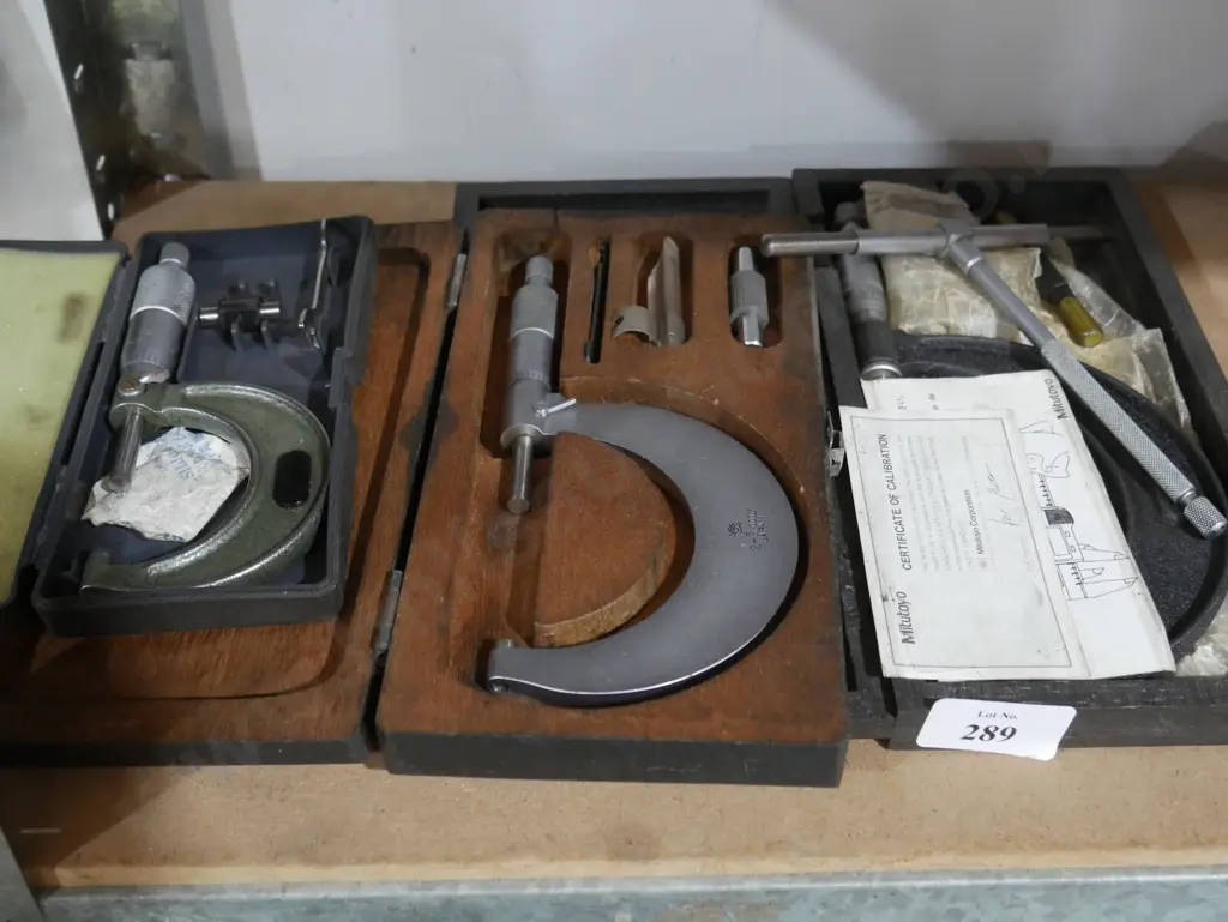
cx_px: 614
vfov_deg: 34.4
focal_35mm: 42
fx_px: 1491
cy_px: 461
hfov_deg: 44.8
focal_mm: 21
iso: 2500
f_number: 4.6
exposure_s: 1/60
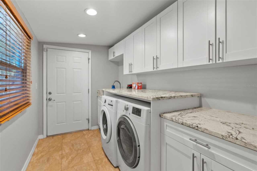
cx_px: 128
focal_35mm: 16
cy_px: 86
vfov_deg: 73.8
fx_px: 114
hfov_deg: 96.7
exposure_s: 1/2
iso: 640
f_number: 8
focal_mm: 16
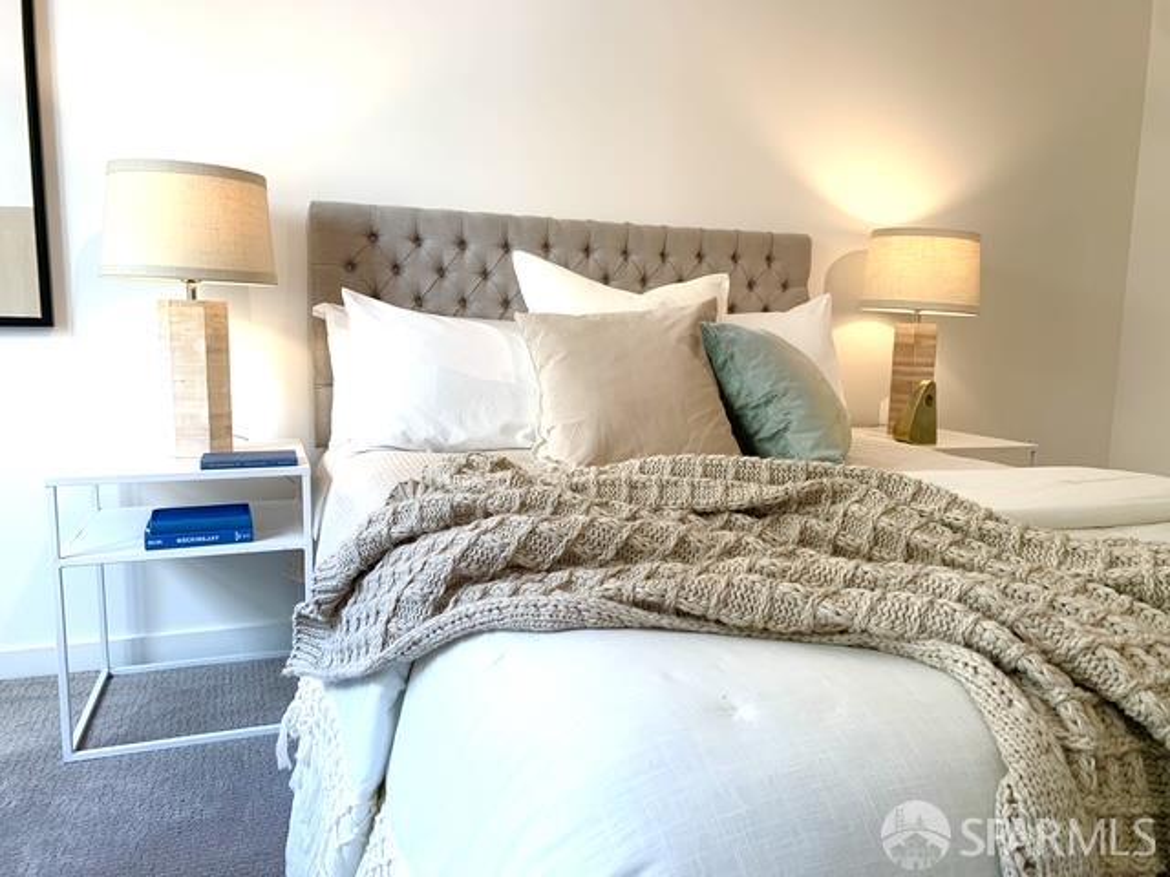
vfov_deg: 53.1
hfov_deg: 67.3
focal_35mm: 26
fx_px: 879
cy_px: 438
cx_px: 585
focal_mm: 4.25
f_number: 1.8
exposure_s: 1/120
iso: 50
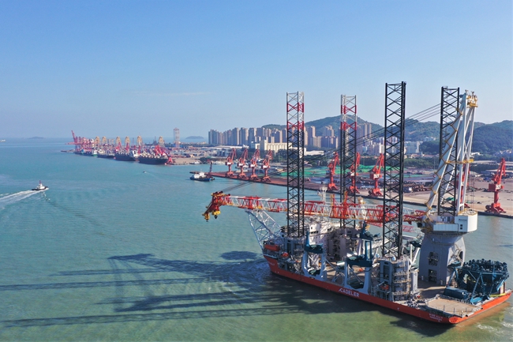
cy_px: 171
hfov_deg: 65.5
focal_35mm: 28
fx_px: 399
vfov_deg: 46.4
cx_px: 256
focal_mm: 10.26
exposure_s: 1/500
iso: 100
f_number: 5.6
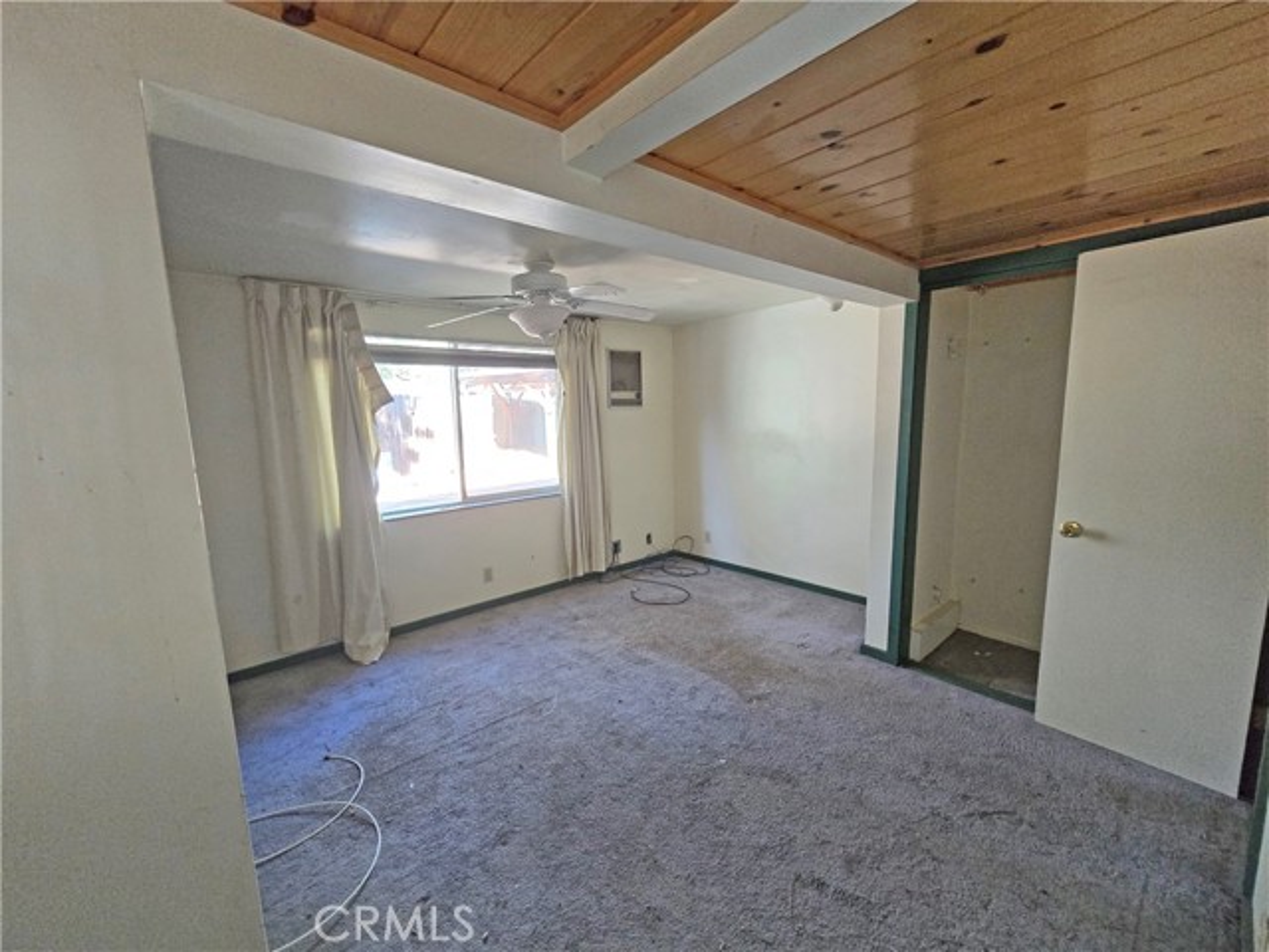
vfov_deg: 89.9
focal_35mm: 13
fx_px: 477
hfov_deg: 106.2
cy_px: 476
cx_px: 634
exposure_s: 1/100
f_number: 2.2
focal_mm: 2.2
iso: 640
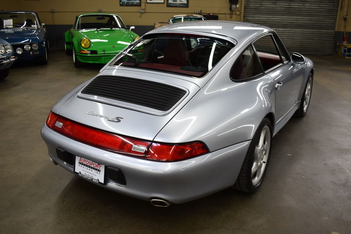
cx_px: 176
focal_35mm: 33
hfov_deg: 57.2
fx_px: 322
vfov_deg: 40.0
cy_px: 117
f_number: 3.8
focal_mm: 22
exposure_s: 1/30
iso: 180
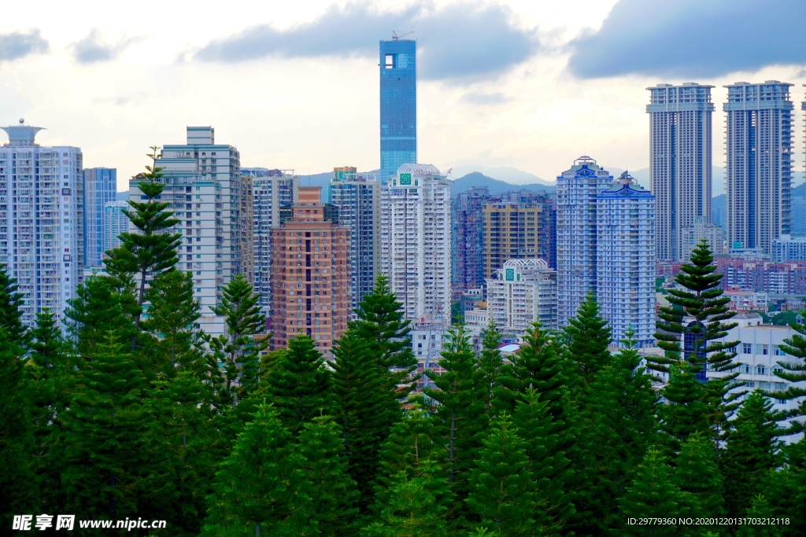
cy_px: 268
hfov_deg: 27.0
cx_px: 403
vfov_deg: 18.2
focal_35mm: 75
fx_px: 1679
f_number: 5.6
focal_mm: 50
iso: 100
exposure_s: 1/80
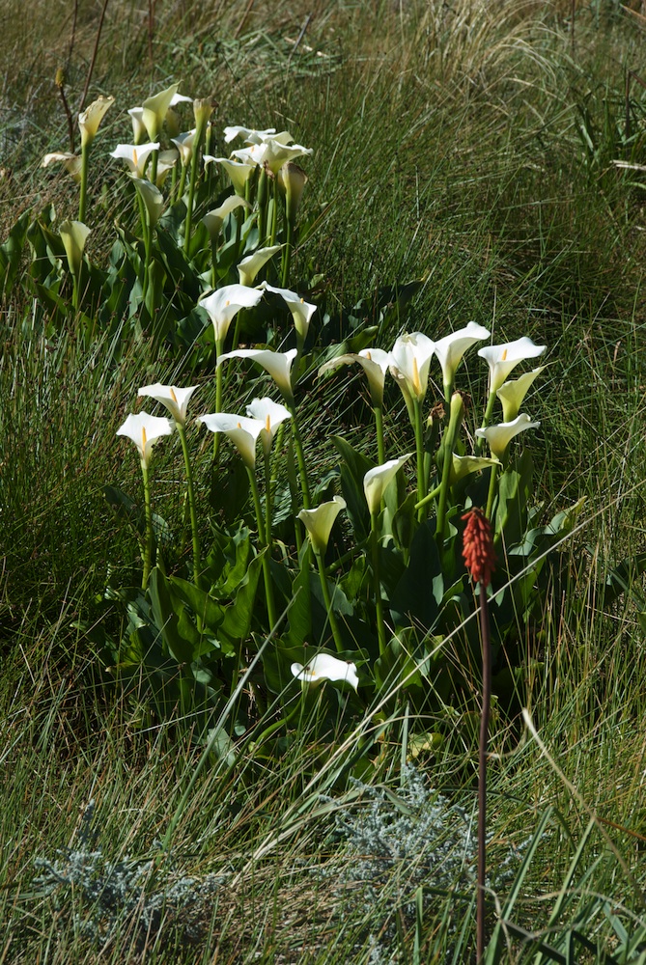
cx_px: 323
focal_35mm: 168
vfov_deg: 12.2
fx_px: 4511
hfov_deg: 8.2
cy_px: 482
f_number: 14
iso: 100
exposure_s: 1/80
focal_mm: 112
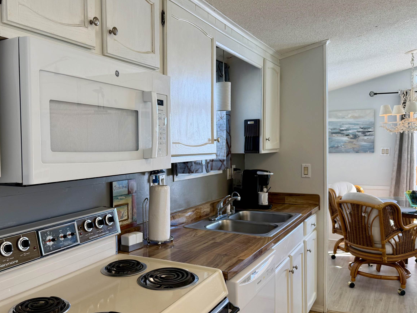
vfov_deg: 44.2
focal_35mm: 32
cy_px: 163
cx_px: 167
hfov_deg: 56.4
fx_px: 385
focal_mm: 6.76
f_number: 1.78
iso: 64
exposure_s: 1/172
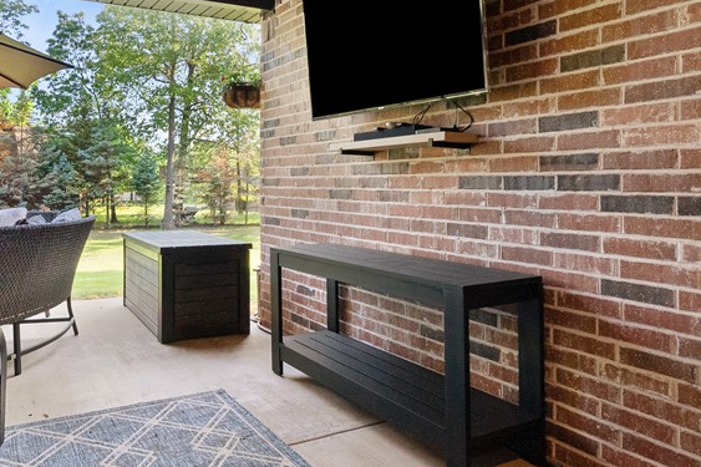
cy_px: 197
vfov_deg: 47.7
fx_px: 526
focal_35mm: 27
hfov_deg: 66.5
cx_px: 267
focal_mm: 14
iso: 500
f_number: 8
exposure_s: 1/80
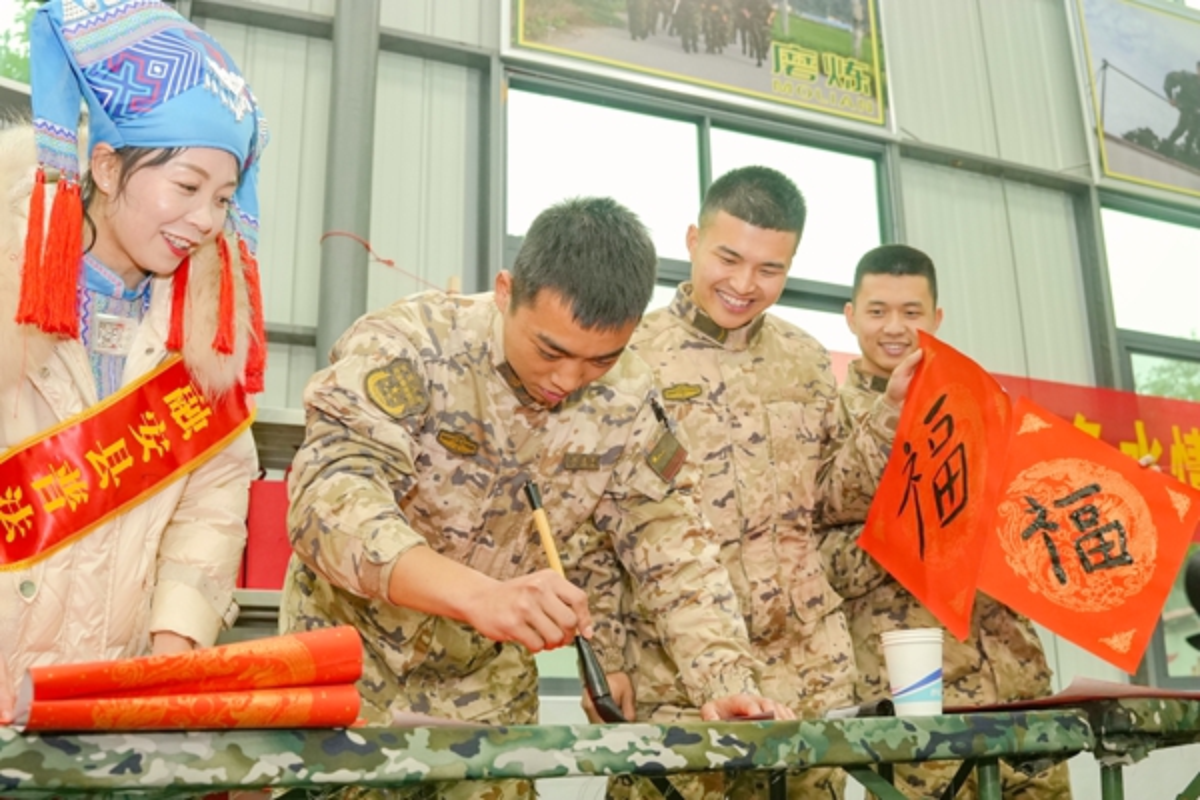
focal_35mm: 36
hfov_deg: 53.1
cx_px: 600
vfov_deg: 36.9
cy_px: 400
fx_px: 1200
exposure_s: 1/160
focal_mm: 24
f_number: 4
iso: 1000
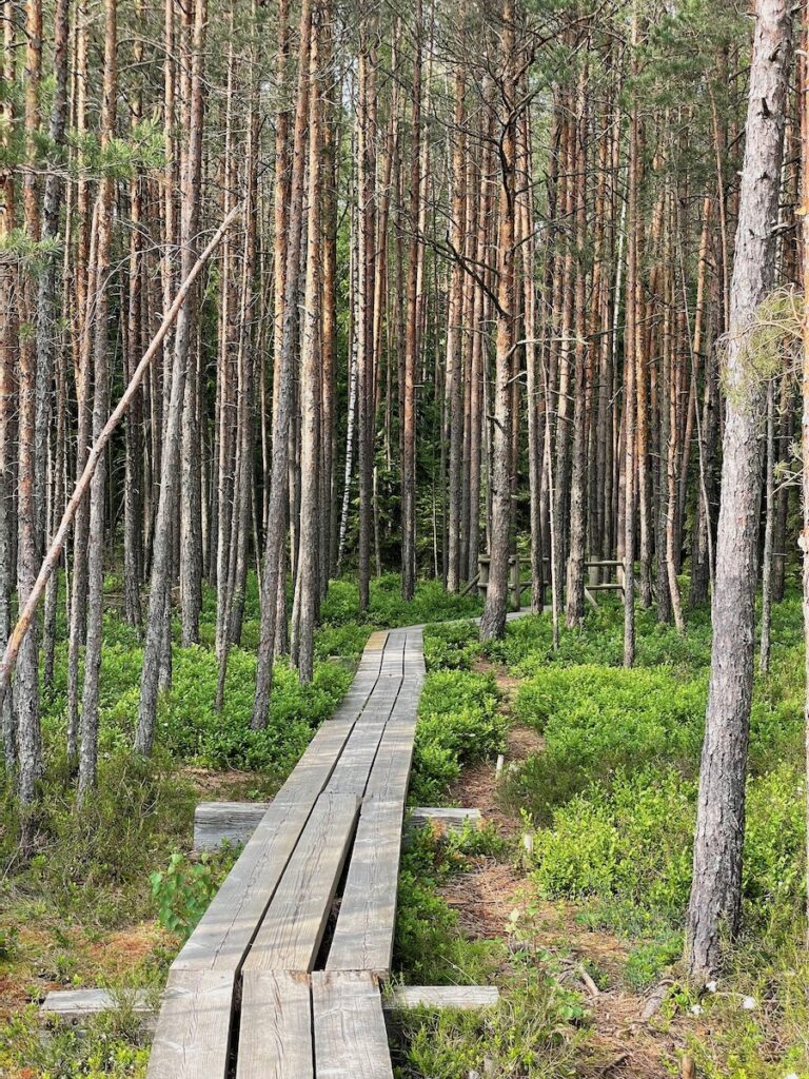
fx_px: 1620
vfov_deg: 36.8
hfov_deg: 28.0
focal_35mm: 52
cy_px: 540
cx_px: 404
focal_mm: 6
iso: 25
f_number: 2
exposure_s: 1/144
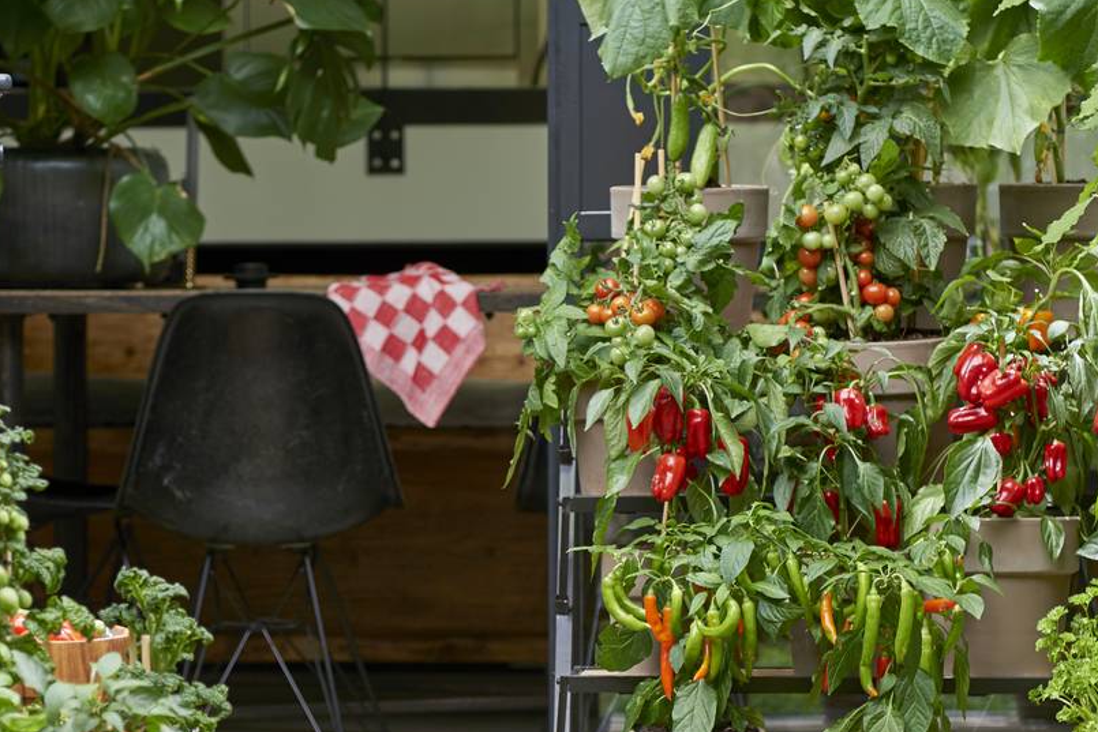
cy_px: 510
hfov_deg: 12.3
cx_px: 315
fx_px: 5094
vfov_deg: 8.2
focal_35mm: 167
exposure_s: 1/80
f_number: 3.5
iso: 100
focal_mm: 70
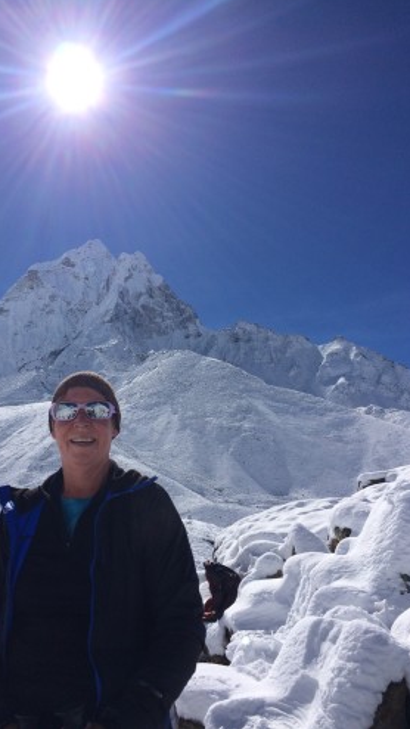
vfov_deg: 61.0
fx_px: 618
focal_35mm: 32
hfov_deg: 36.5
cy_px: 362
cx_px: 151
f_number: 2.2
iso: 32
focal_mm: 4.15
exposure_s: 1/8264
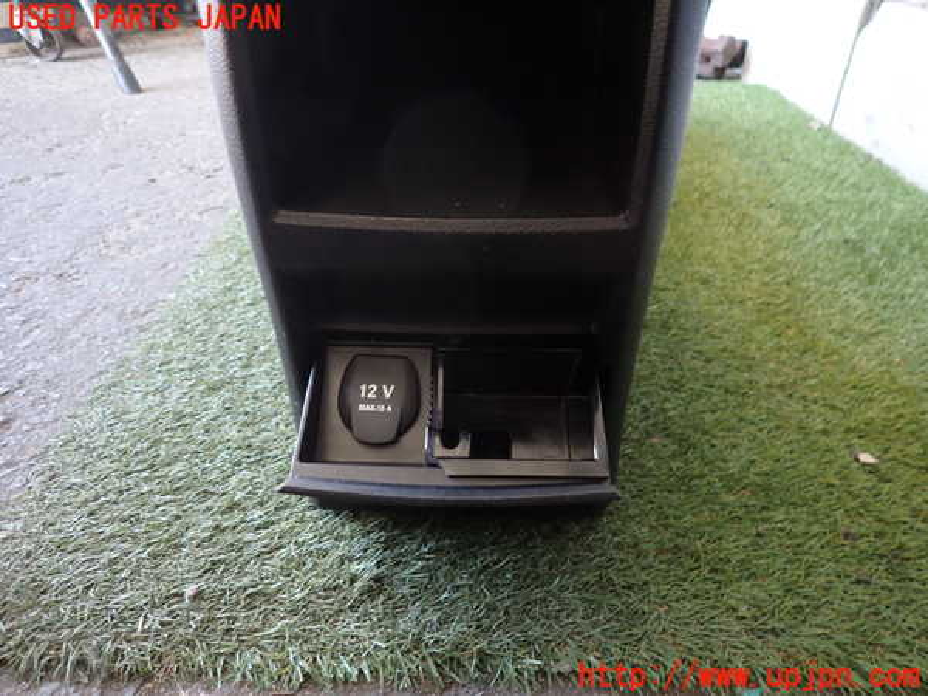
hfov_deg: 69.4
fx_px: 670
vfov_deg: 54.9
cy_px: 348
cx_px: 464
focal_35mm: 25
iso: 200
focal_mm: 4.5
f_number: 2
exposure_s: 1/30
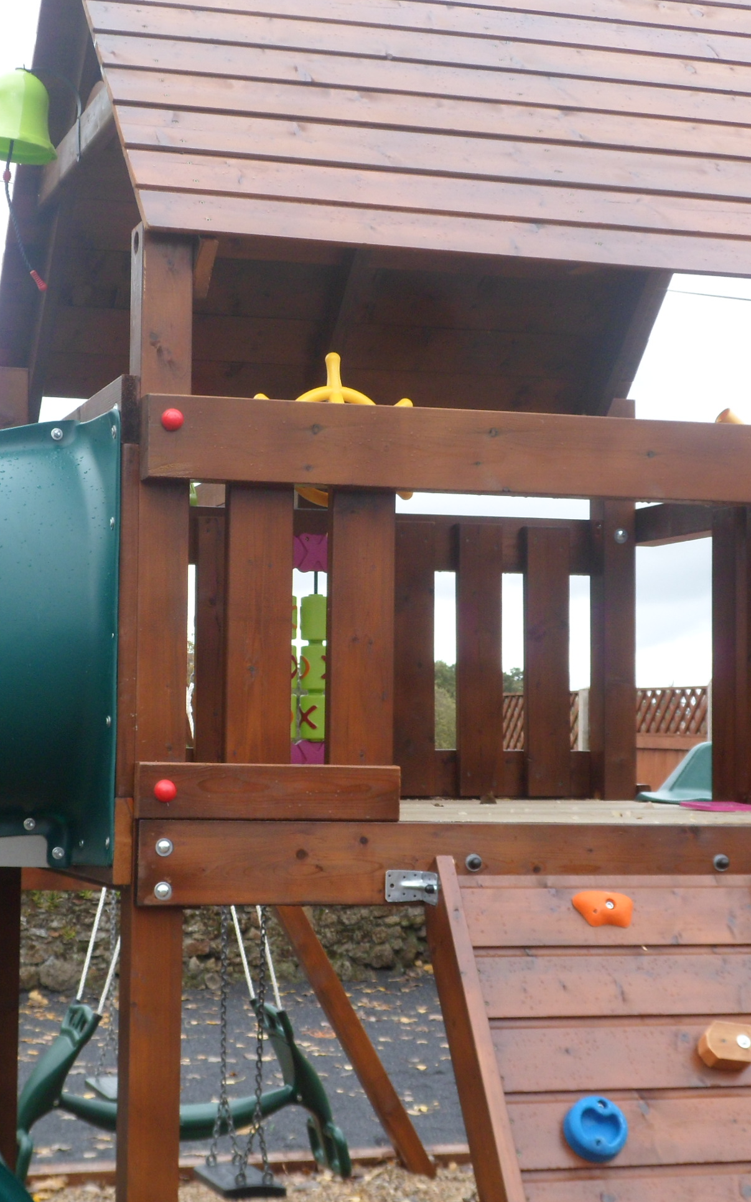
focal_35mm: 74
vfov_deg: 27.8
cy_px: 603
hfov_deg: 17.6
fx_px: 2423
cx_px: 260
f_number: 4.3
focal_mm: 8.1
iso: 100
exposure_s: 1/60
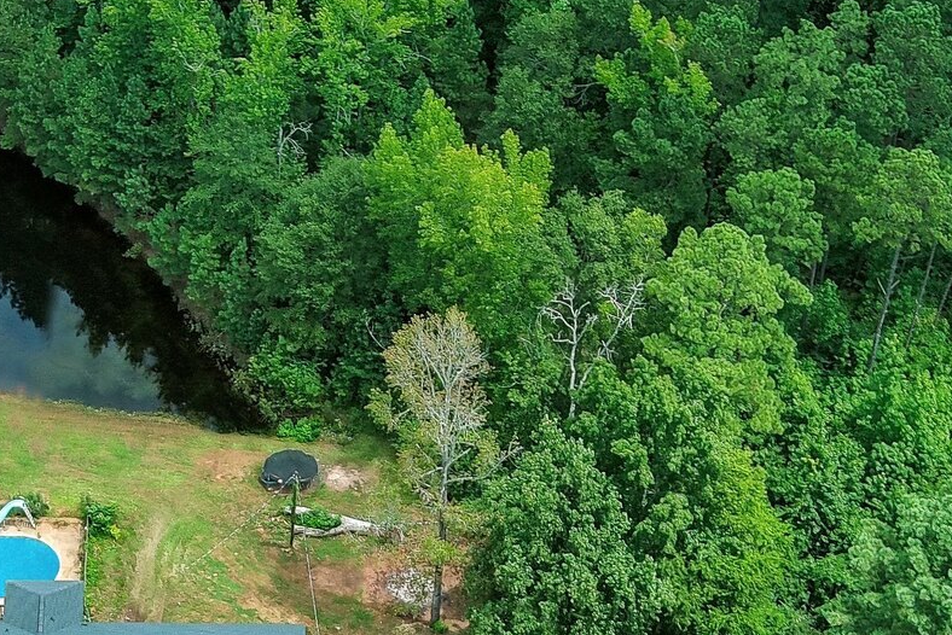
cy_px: 637
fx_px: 2989
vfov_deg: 12.0
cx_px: 199
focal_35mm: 113
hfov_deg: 17.9
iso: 100
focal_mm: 10.57
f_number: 2.8
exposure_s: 1/560
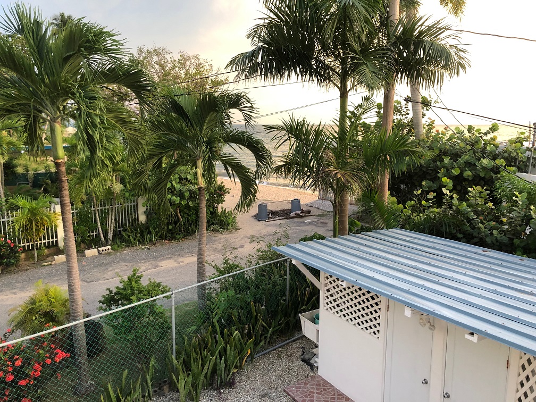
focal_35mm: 28
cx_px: 268
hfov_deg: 63.4
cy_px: 201
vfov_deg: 49.7
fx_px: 434
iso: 32
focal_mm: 4
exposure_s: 1/30
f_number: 1.8
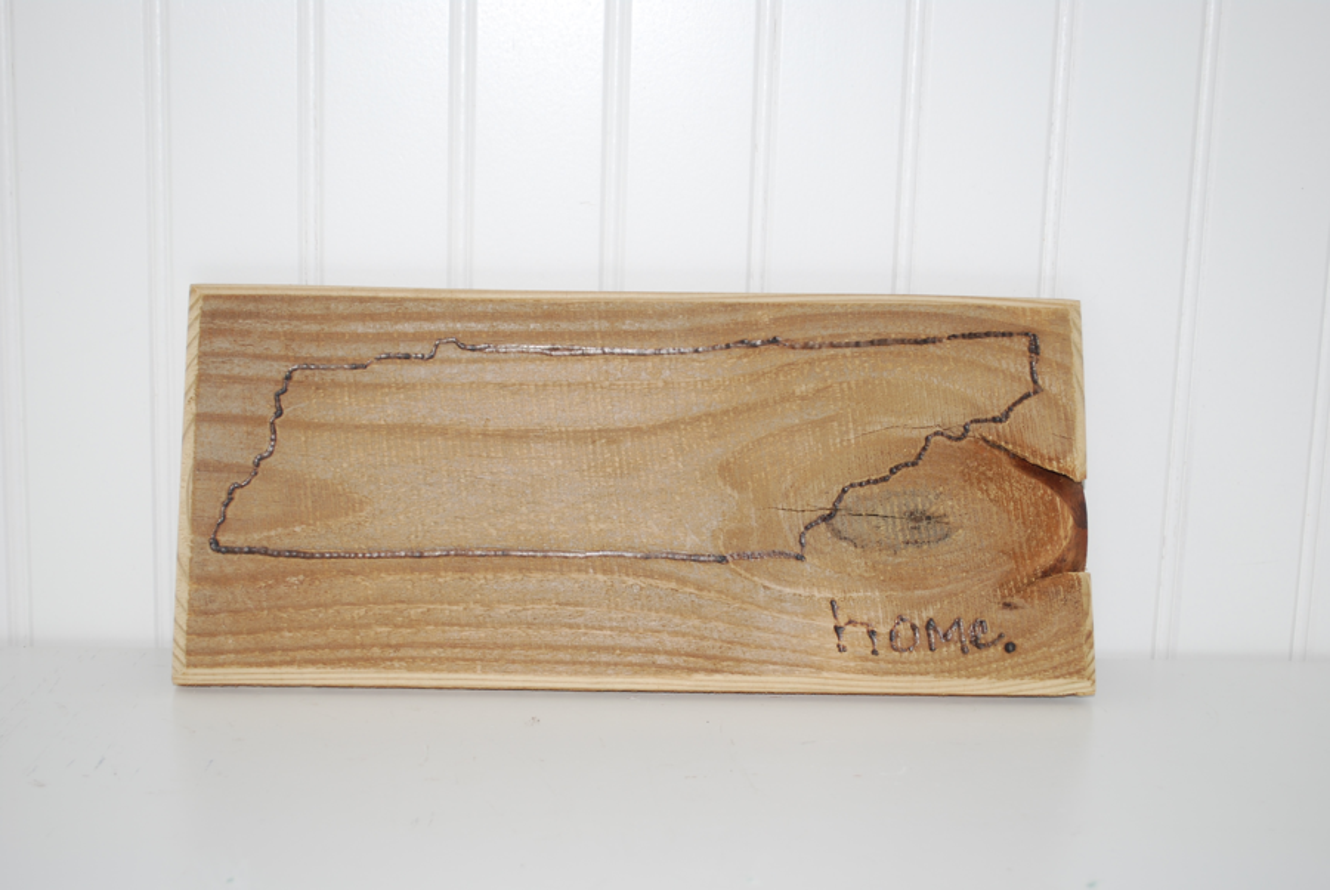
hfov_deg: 35.0
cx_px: 665
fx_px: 2108
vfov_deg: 23.8
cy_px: 445
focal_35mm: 57
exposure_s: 1/60
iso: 100
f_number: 5.3
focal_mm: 38
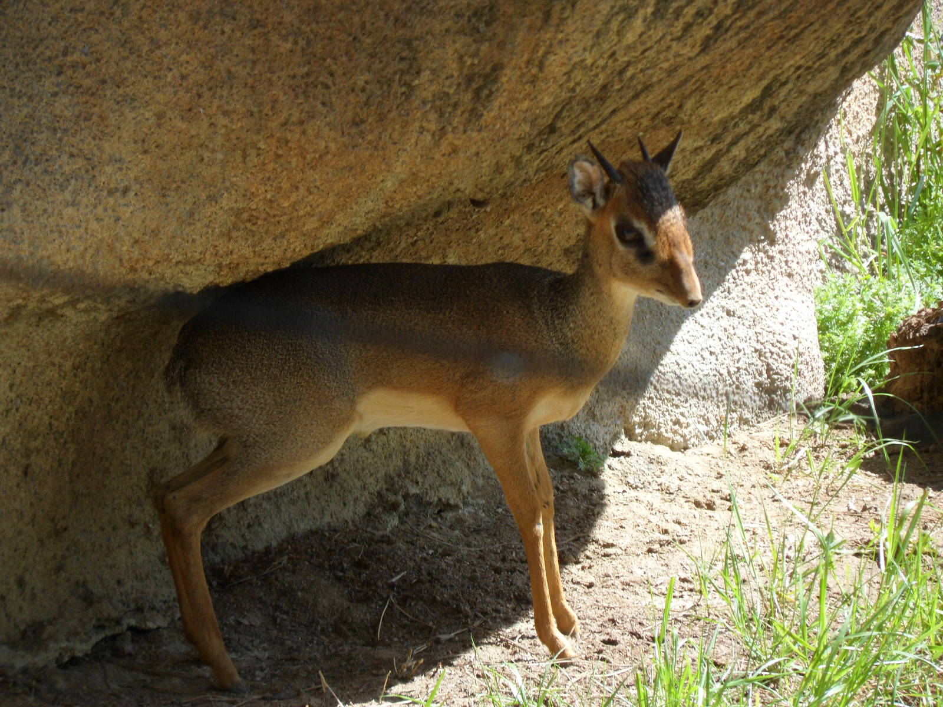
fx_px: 7355
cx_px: 472
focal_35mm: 270
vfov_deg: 5.5
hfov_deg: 7.3
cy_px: 354
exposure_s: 1/125
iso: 80
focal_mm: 46.8
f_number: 5.9
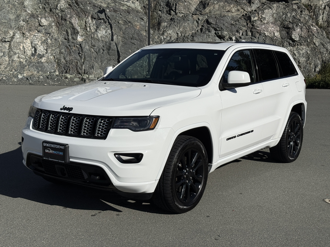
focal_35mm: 48
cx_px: 165
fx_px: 458
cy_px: 124
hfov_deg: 39.7
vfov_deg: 30.3
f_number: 1.78
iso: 50
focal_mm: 6.76
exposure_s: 1/11364
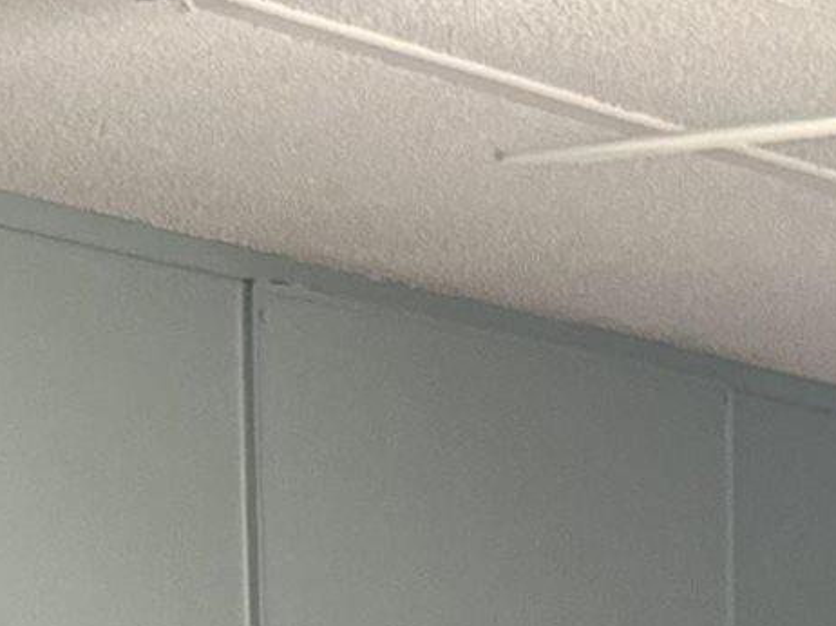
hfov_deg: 11.2
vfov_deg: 7.6
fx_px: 4176
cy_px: 1824
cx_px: 1035
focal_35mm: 173
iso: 250
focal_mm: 5.7
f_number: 1.5
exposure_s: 1/60
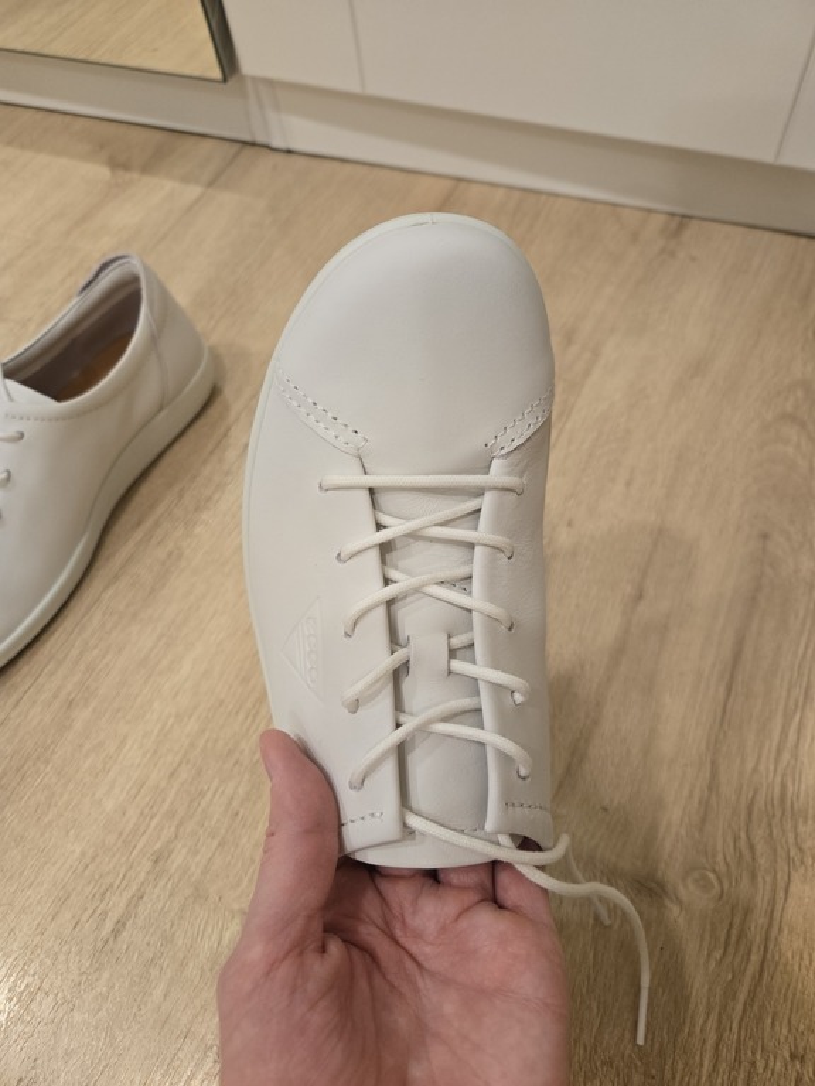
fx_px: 722
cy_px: 543
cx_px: 408
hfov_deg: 58.9
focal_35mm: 23
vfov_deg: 73.9
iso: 125
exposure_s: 1/100
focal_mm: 5.4
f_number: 1.8
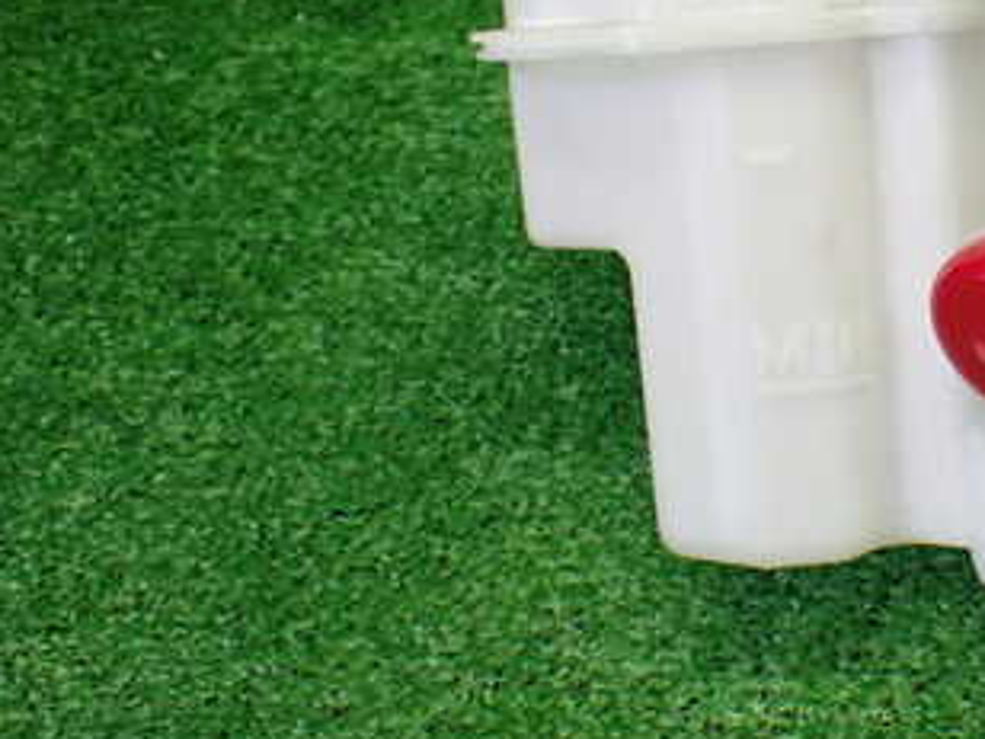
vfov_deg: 19.6
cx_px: 950
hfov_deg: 25.2
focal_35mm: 74
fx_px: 2106
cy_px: 122
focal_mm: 6.83
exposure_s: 1/160
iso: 500
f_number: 2.7
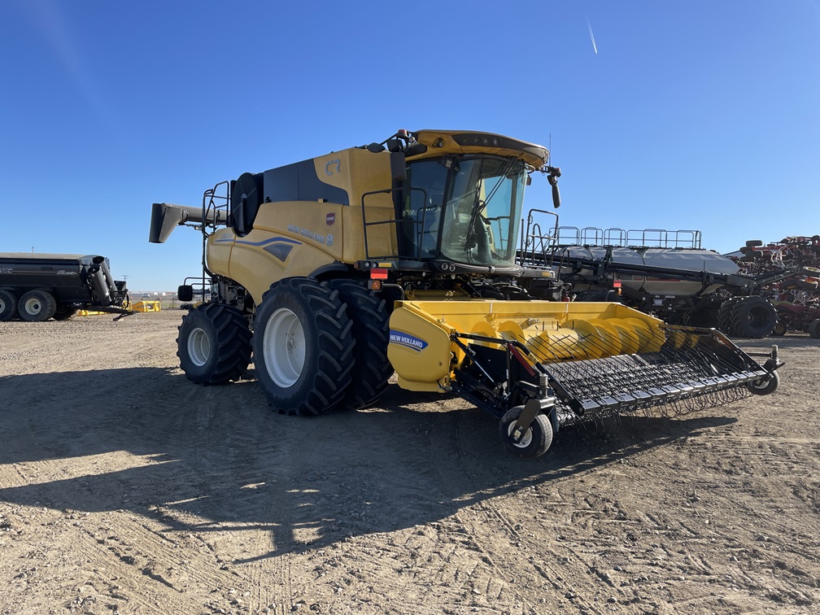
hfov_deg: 67.3
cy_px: 308
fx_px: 616
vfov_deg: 53.1
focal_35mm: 26
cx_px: 410
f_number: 1.6
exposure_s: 1/2506
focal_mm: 4.2
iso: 32
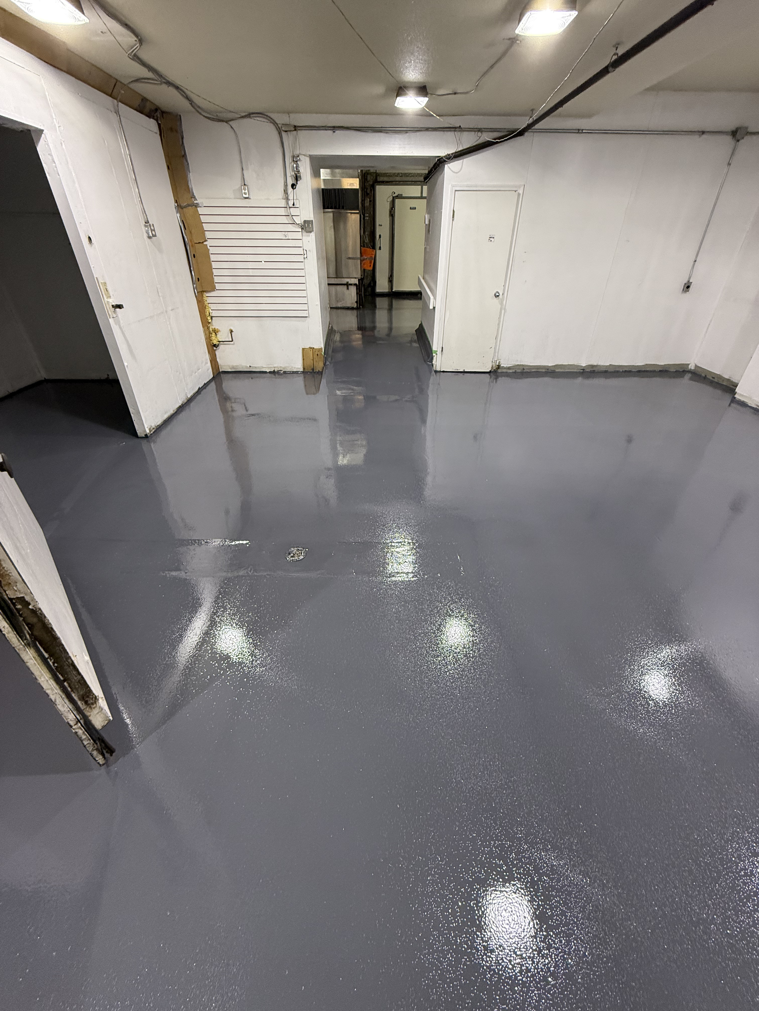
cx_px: 380
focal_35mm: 14
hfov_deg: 85.7
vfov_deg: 102.1
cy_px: 506
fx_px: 409
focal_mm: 2.22
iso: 160
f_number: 2.2
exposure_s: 1/120
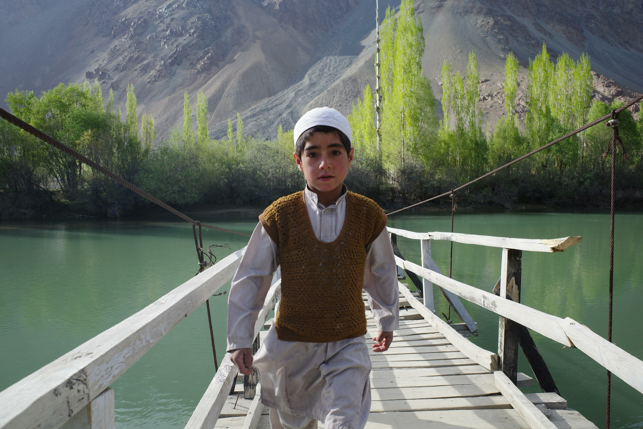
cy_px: 214
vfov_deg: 46.4
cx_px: 322
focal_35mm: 28
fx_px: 500
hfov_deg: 65.5
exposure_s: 1/320
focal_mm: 18.3
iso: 200
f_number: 6.3
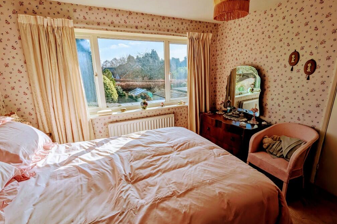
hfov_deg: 93.3
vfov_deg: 70.4
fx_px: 159
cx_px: 166
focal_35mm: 17
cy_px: 114
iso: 45
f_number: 2.2
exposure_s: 1/2114
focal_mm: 2.35
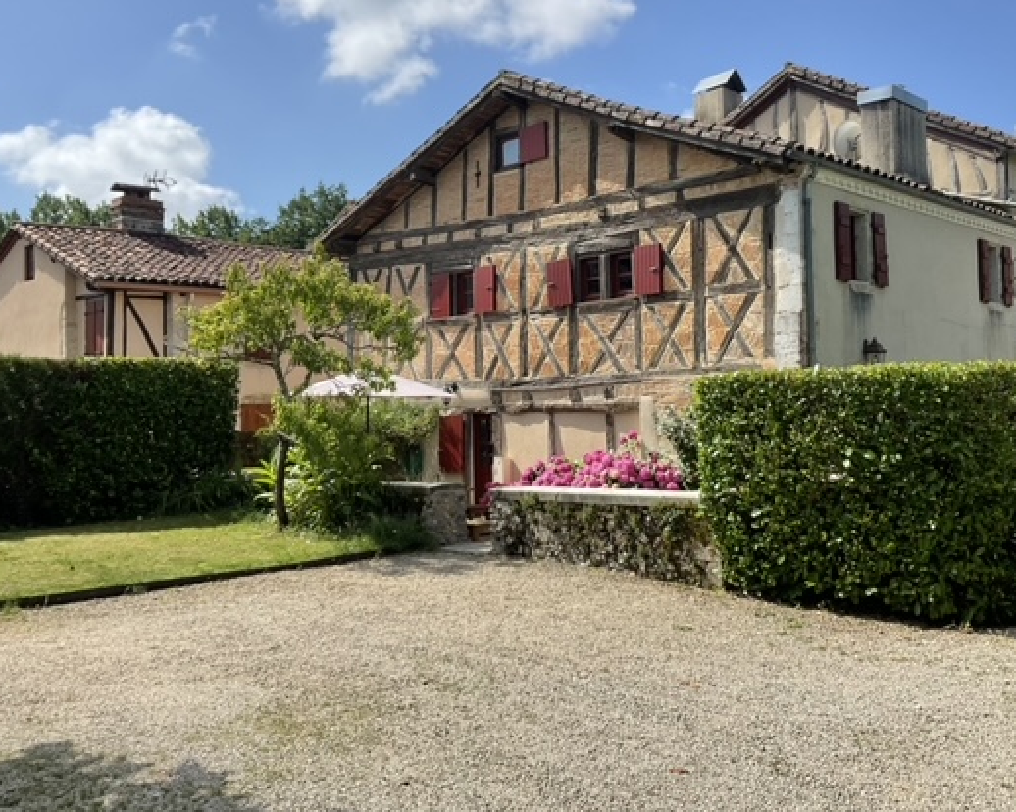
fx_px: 1052
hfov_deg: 51.2
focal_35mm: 35
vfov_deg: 42.1
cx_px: 606
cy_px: 357
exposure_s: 1/1912
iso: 16
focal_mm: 3
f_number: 1.8
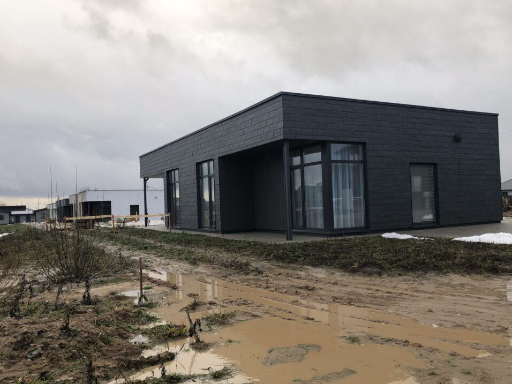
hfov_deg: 60.0
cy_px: 198
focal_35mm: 30
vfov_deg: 46.8
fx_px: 444
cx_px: 257
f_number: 1.8
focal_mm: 4
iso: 20
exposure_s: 1/251
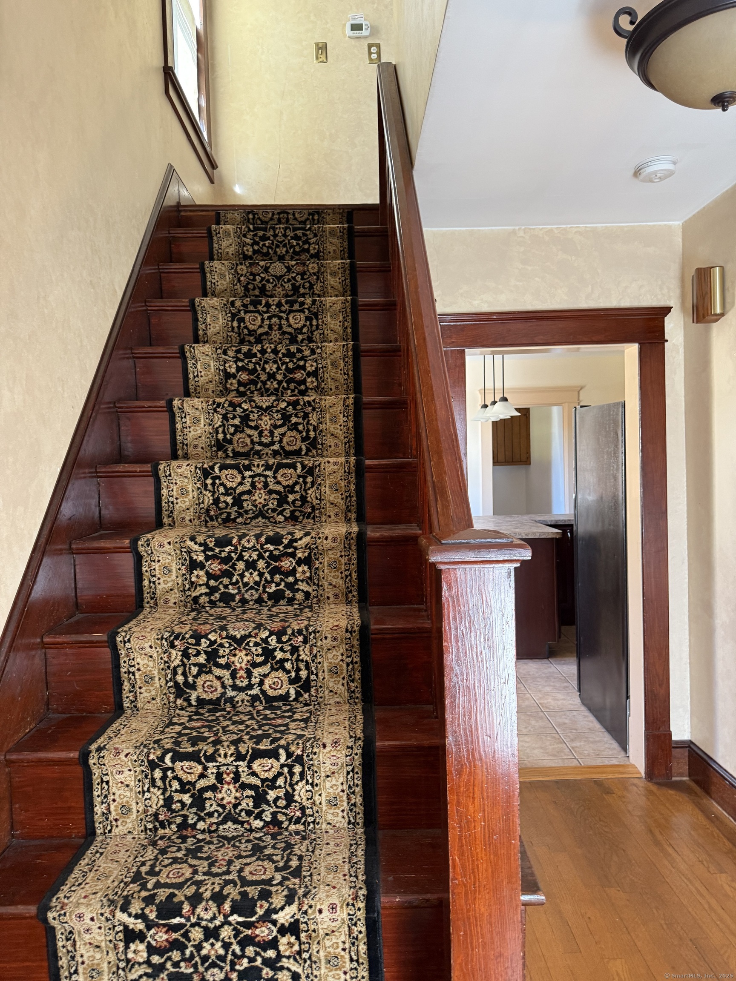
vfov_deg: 71.6
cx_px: 368
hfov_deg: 56.8
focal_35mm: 24
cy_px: 490
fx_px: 680
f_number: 1.78
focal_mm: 6.76
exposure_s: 1/60
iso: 250
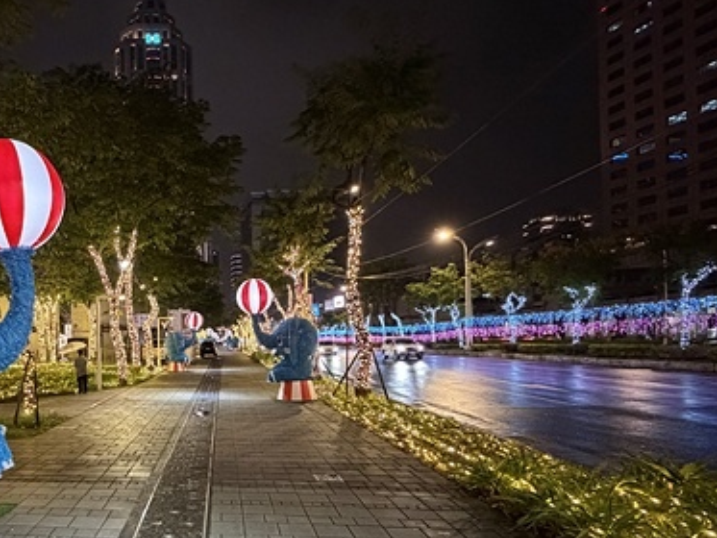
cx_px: 158
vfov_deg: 56.0
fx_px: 497
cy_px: 342
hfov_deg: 66.0
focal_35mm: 24
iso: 800
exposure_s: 1/60
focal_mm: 2.22
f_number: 2.2
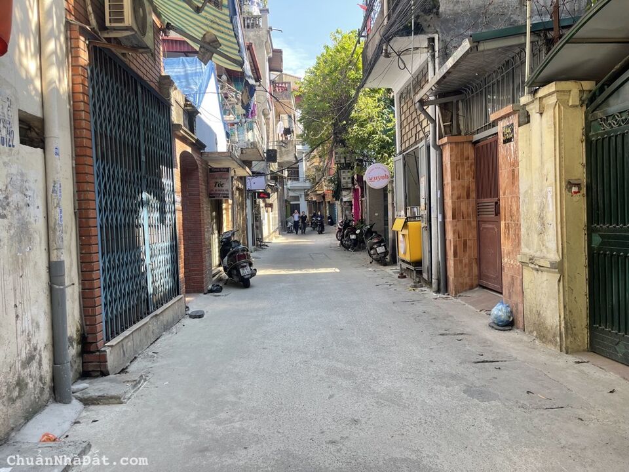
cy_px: 236
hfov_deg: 69.4
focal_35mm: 25
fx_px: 454
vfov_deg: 54.9
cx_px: 314
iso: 32
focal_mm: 5.1
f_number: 1.6
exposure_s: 1/377
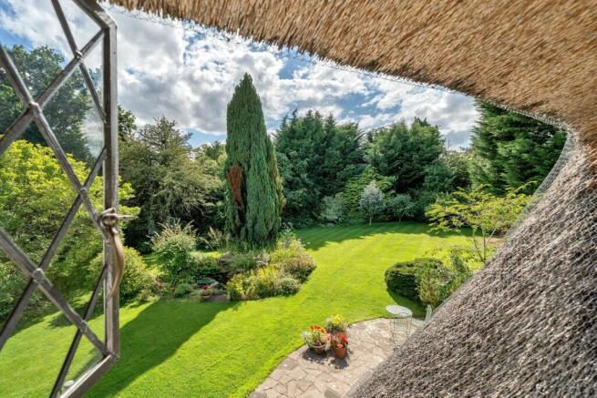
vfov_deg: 81.2
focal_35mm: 14
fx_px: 232
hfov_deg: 104.2
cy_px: 199
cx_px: 298
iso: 400
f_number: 8
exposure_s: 1/1600
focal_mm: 14
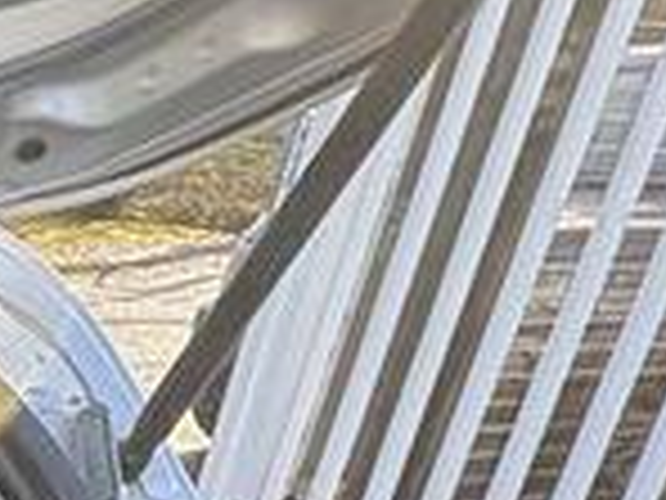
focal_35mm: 85
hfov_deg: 15.6
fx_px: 1635
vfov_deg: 14.7
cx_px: -824
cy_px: 964
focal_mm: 2.22
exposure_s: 1/126
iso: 125
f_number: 2.2
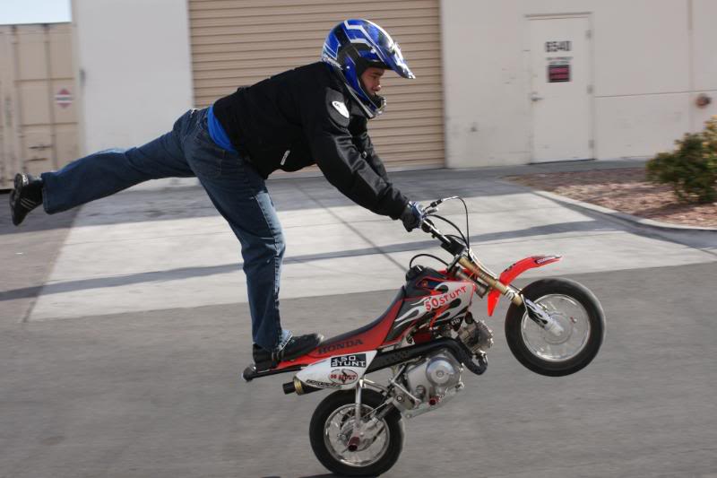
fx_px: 1195
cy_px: 239
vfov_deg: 22.6
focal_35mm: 60
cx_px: 358
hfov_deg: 33.4
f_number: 9
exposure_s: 1/200
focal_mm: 40
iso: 200
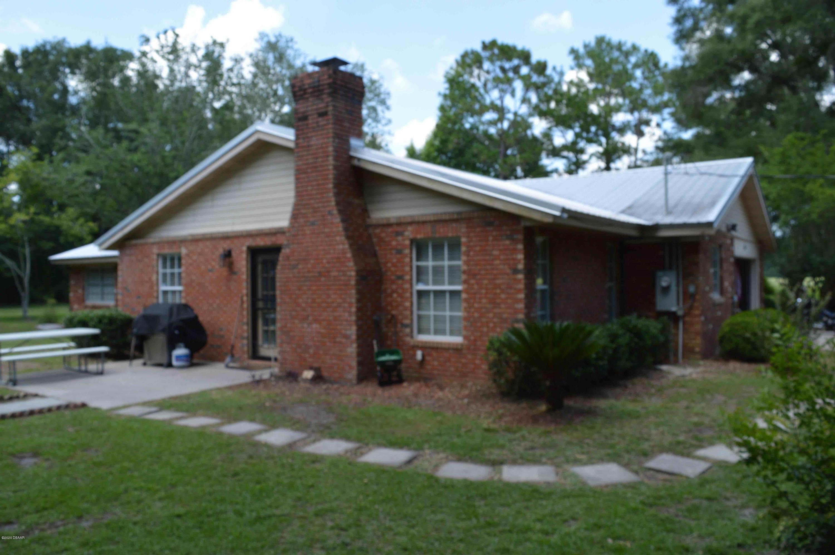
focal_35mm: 27
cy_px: 278
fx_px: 626
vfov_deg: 47.8
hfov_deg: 67.4
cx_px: 418
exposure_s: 1/160
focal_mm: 18
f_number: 6.3
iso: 100
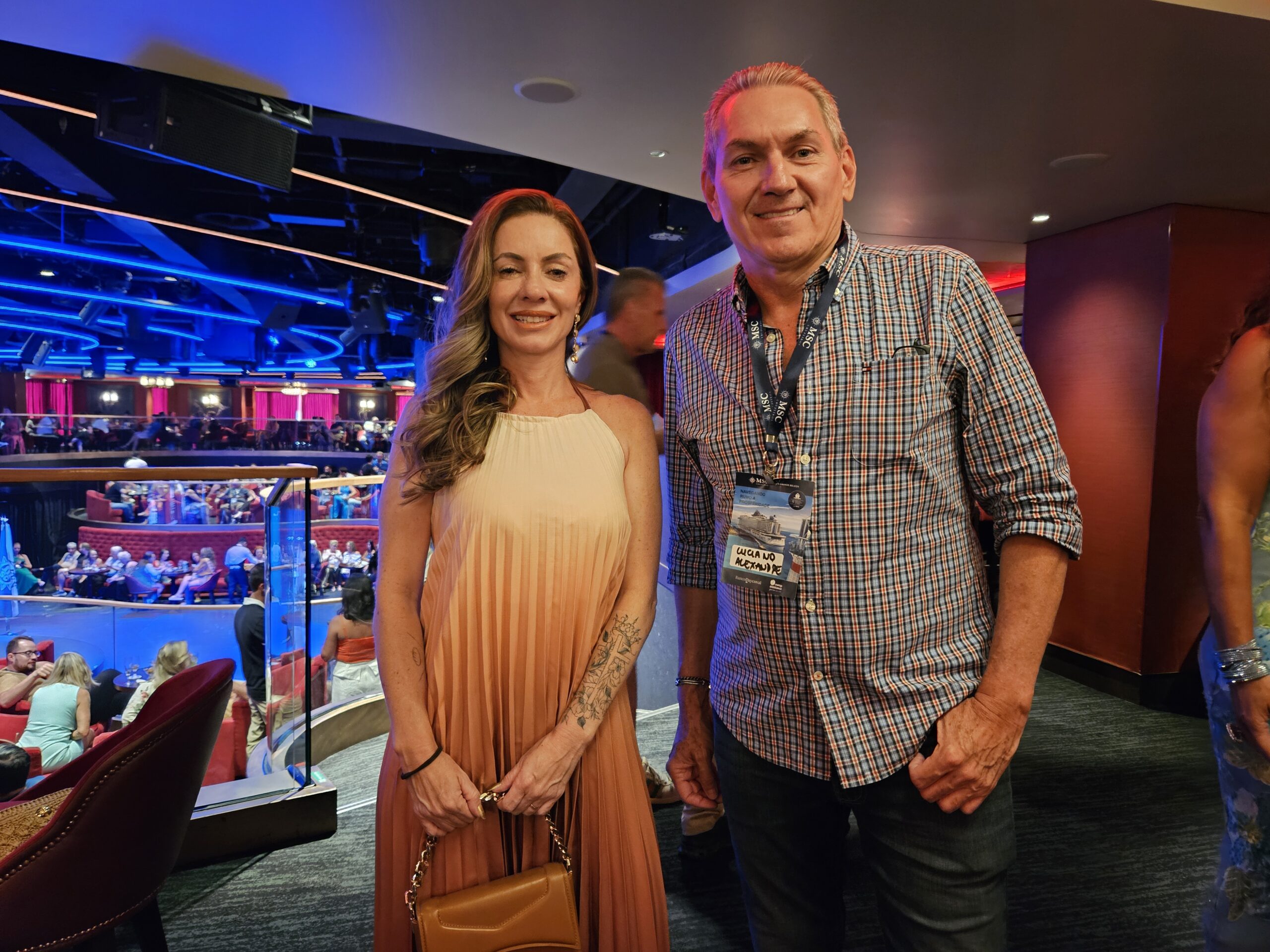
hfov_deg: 73.9
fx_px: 844
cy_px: 476
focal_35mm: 23
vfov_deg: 58.9
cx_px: 635
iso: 1000
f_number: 1.8
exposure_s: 1/24
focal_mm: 5.4
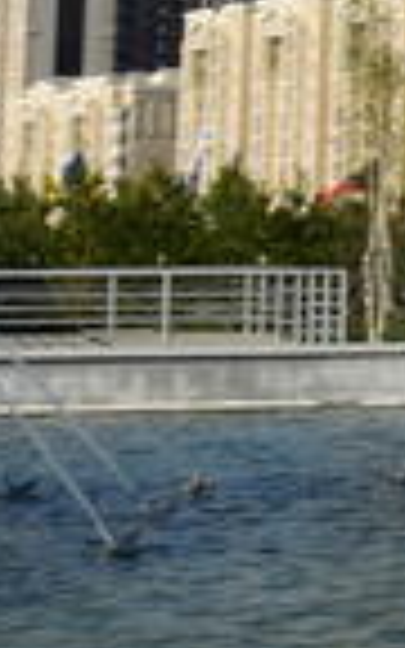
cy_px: -68
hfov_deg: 5.7
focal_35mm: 185
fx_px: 3267
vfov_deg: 11.2
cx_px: 1786
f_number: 11
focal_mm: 20
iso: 100
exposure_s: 1/200
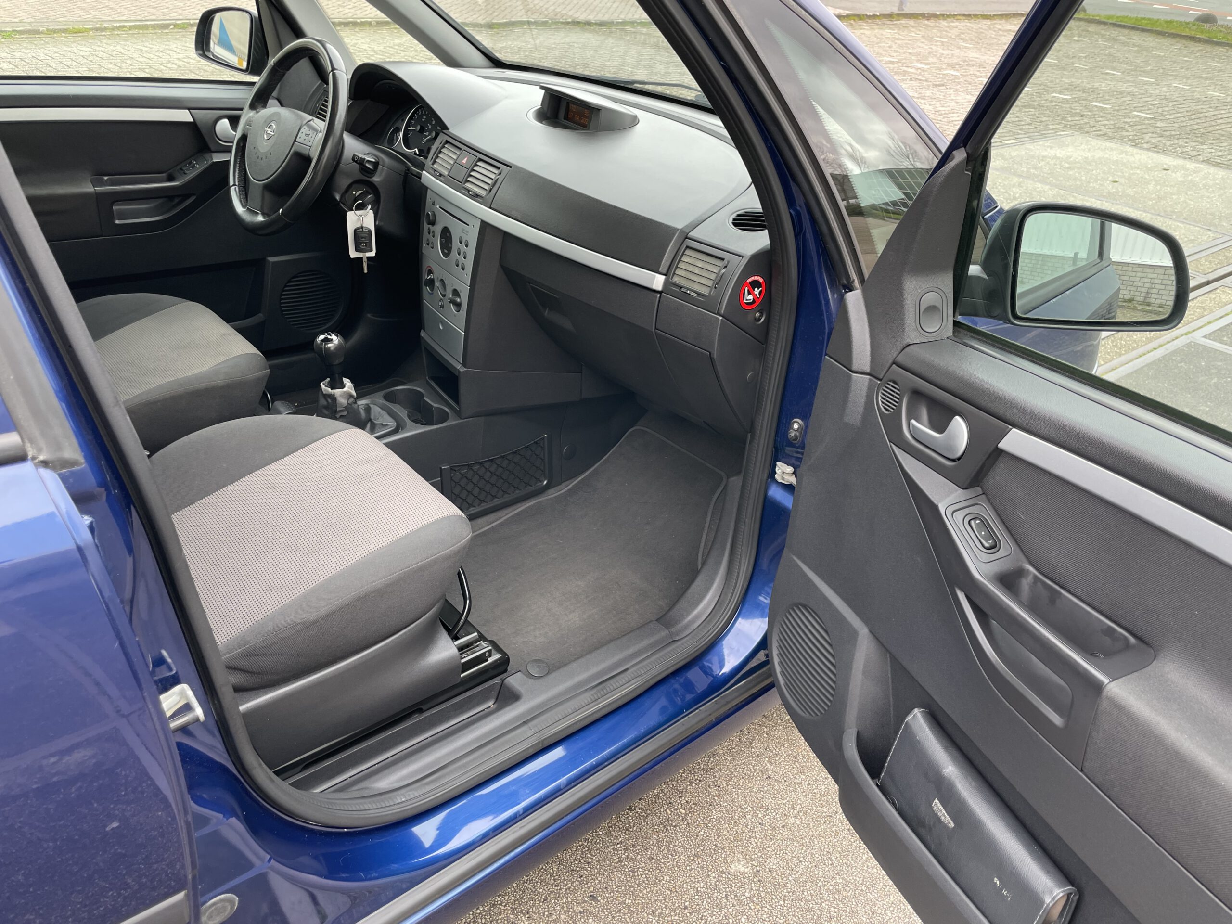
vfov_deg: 53.1
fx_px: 925
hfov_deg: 67.3
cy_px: 462
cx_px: 616
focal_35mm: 26
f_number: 1.6
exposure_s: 1/121
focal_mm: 4.2
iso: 50
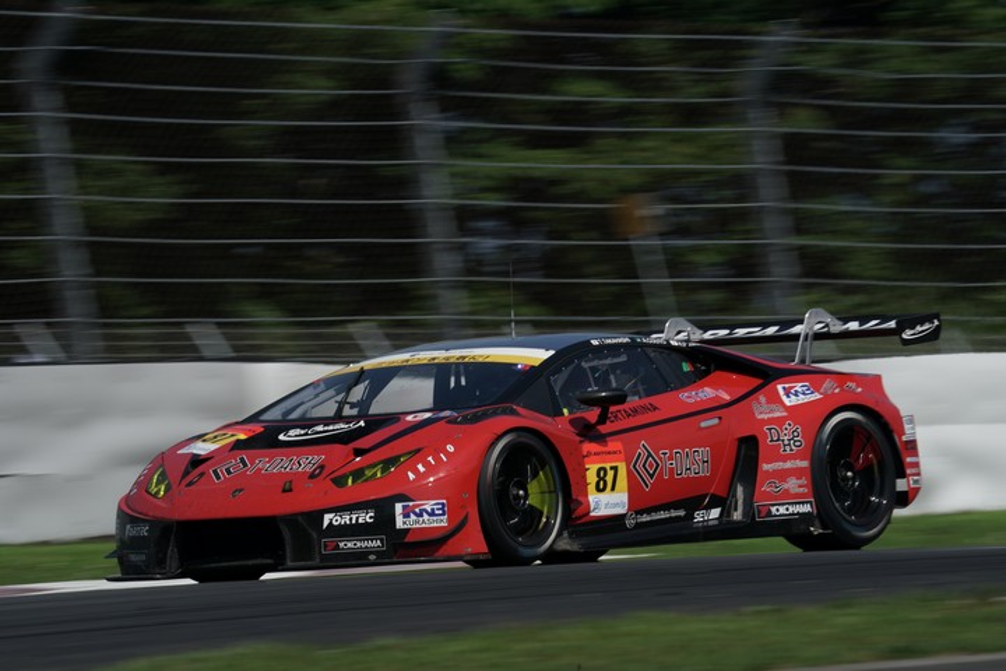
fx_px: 12406
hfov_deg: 4.6
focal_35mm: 444
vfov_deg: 3.1
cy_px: 336
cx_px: 503
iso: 200
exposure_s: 1/200
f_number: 20
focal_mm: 444
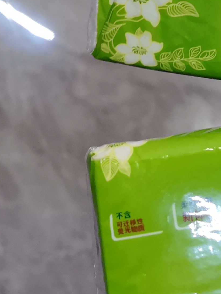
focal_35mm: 100
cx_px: 304
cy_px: 18
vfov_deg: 19.2
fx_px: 852
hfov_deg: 14.1
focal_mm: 5.52
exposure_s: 1/60
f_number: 1.9
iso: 160
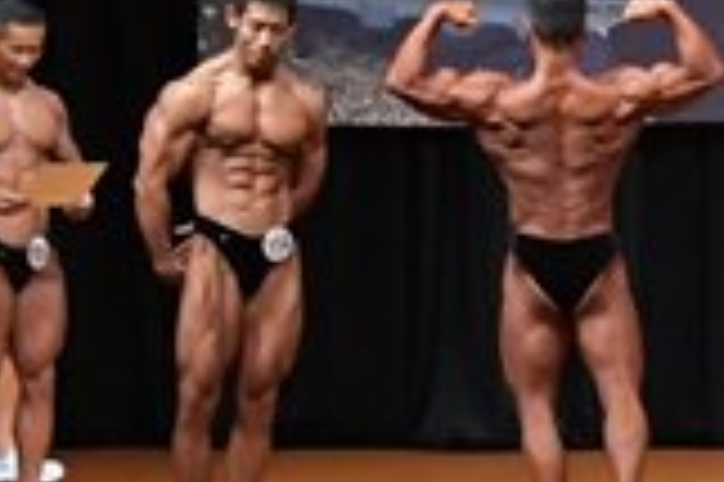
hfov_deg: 5.5
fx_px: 7534
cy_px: 212
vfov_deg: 3.7
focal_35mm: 375
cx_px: 816
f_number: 5.6
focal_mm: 52
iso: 6400
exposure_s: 1/400
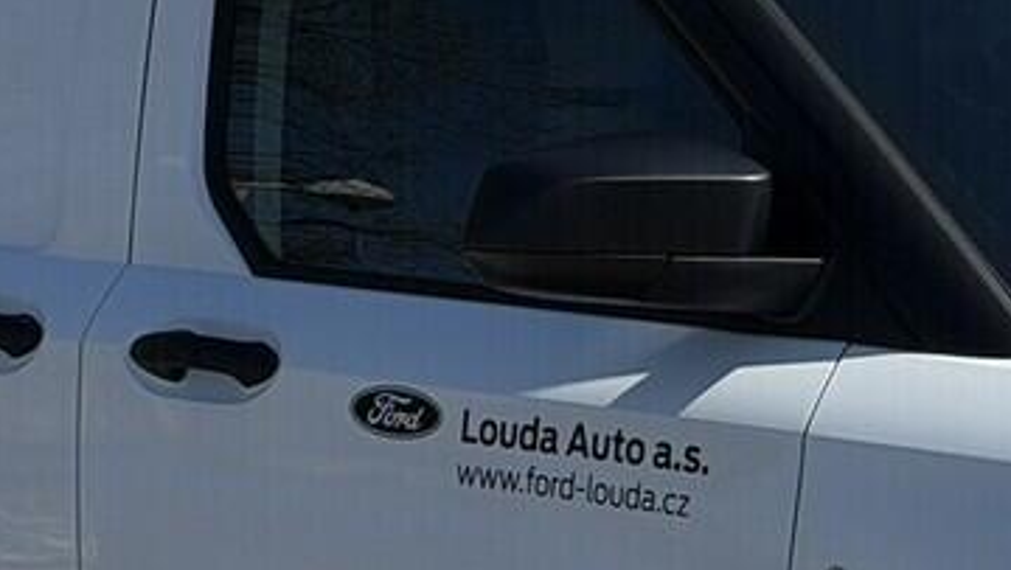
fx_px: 5606
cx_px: 1022
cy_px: 208
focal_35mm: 209
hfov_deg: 10.2
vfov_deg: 5.8
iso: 64
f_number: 1.78
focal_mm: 6.76
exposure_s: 1/7874
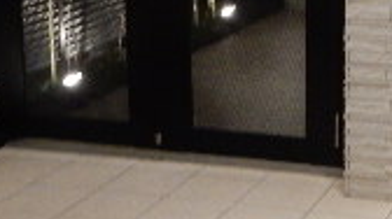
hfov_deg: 20.3
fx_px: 1080
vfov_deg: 11.6
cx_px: 322
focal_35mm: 104
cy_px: 51
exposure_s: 1/8
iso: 500
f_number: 3.7
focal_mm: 4.5
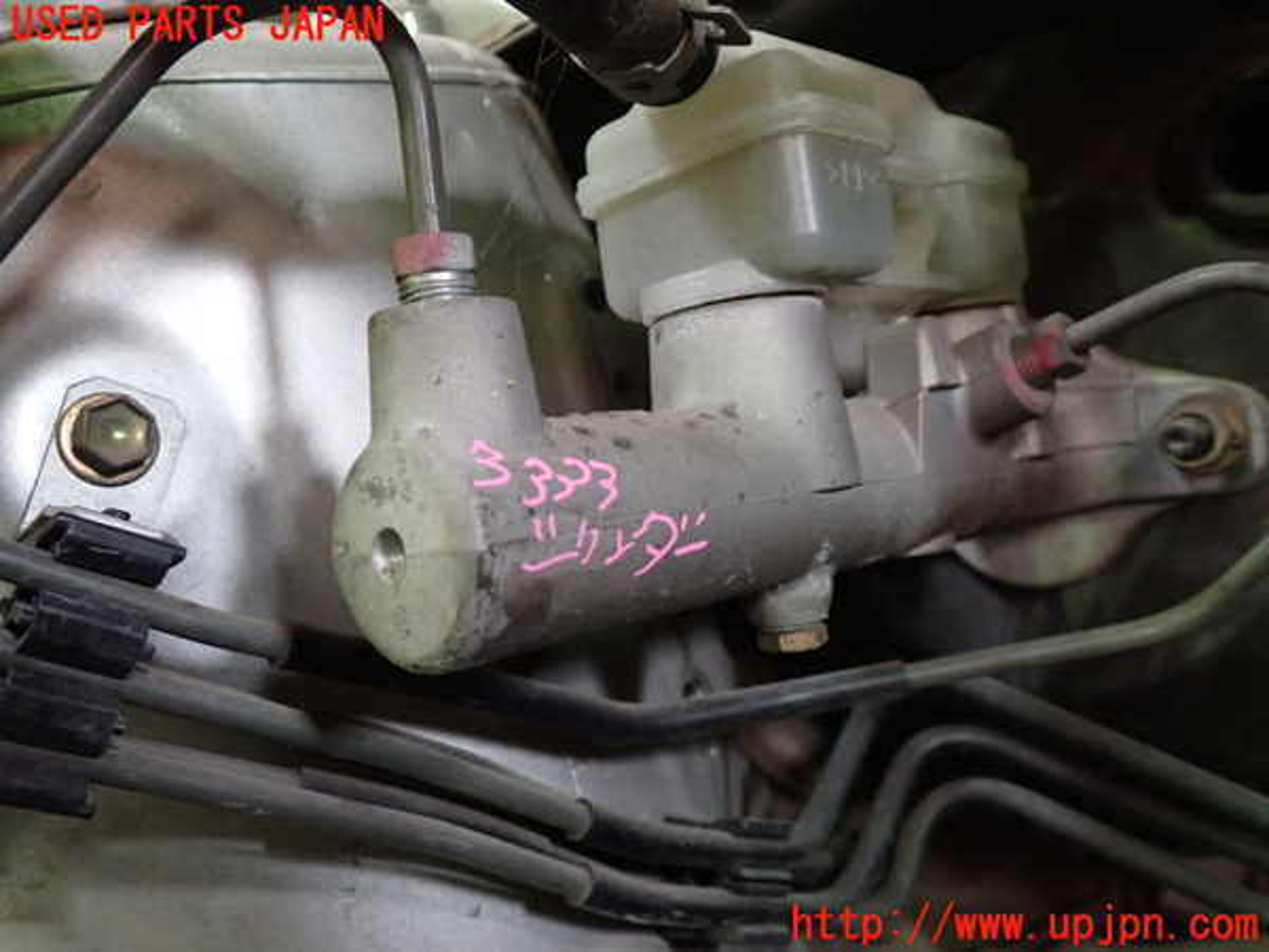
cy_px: 476
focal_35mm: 30
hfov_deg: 60.0
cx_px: 634
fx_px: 1100
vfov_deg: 46.8
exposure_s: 1/30
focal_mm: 5.4
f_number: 2.3
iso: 800
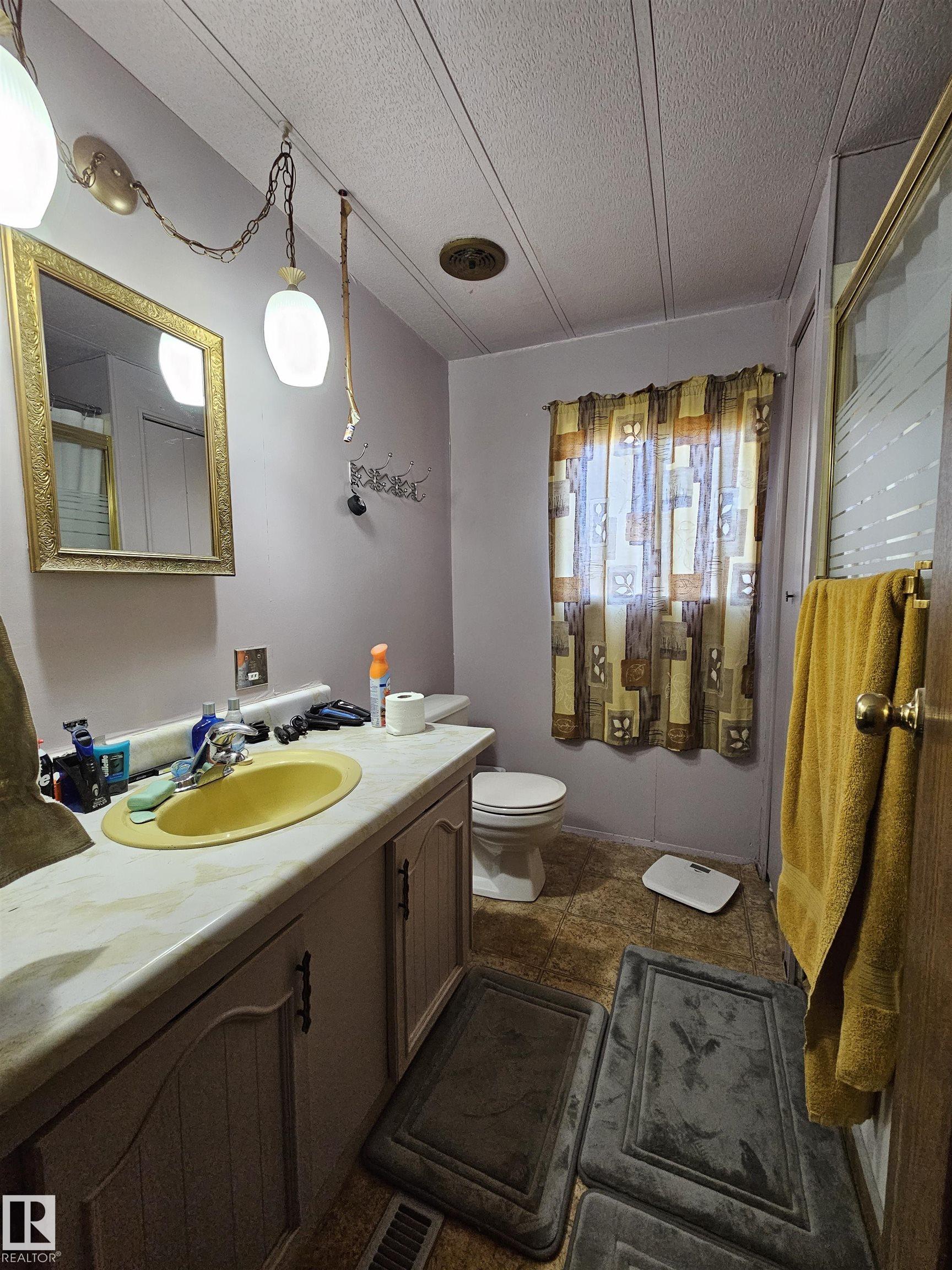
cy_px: 635
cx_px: 476
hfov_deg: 89.9
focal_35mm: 13
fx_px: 477
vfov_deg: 106.2
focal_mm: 2.2
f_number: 2.2
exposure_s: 1/77.4
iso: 400
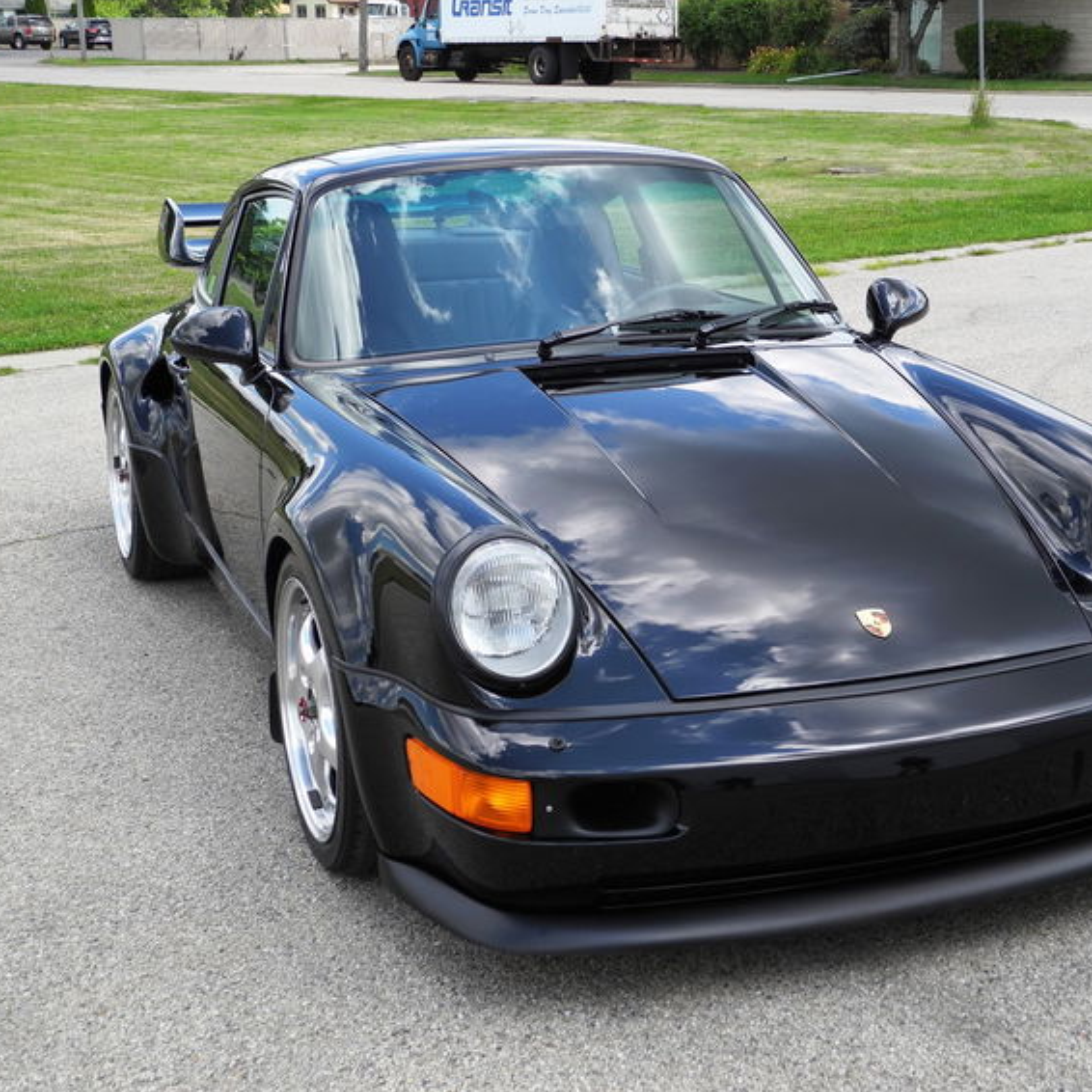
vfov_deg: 31.6
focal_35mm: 54
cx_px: 623
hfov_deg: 31.6
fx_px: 1927
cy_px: 554
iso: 100
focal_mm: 9.7
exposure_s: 1/431
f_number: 3.2
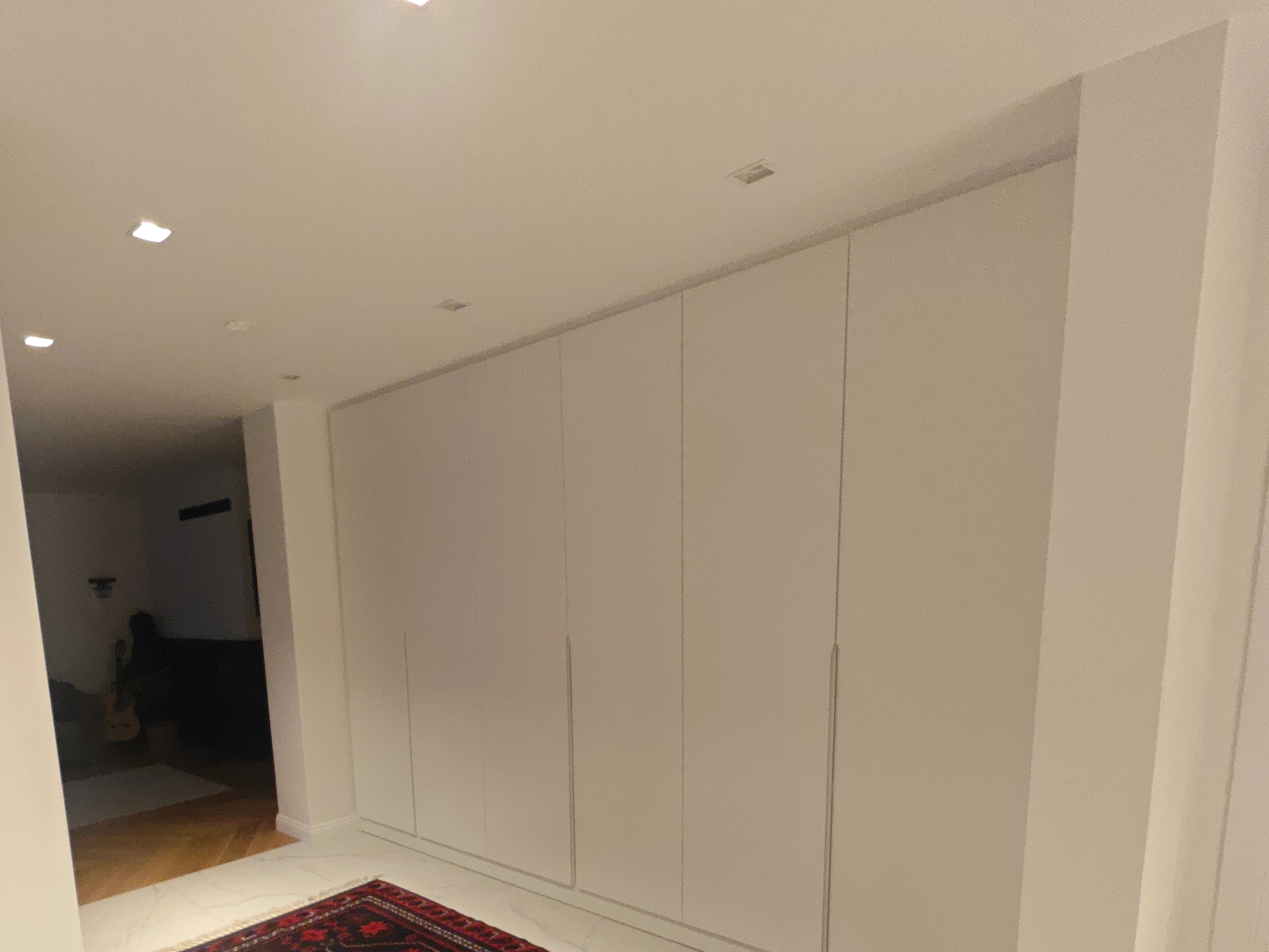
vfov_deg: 60.1
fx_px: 770
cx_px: 437
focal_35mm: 21
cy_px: 712
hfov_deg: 76.8
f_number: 1.8
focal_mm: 2.03
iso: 400
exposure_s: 1/33.3
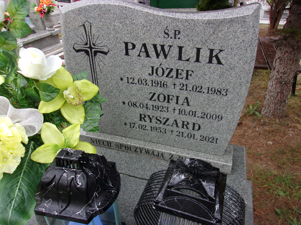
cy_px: 112
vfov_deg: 51.4
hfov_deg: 65.3
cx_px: 150
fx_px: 235
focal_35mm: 27
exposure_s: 1/60
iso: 80
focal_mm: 4.9
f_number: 3
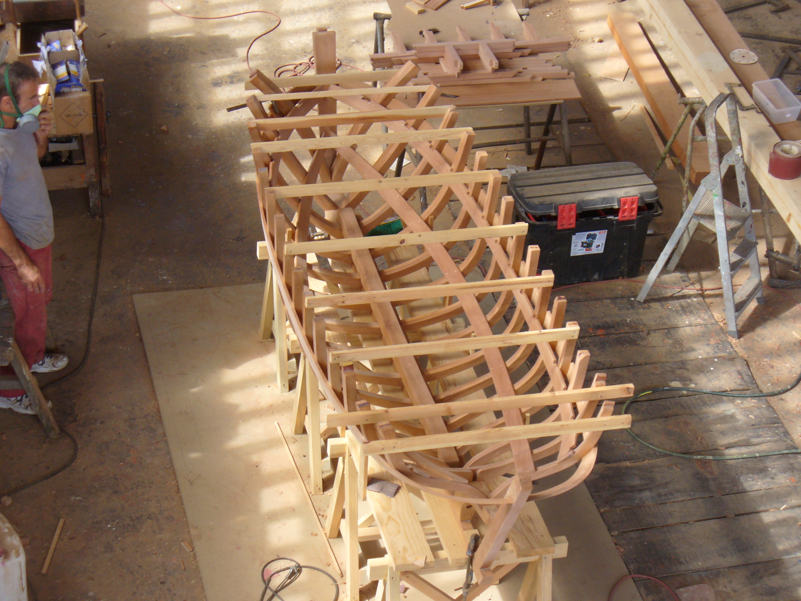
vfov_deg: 16.8
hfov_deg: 22.3
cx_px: 400
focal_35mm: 88
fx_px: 2036
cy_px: 300
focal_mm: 14.5
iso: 80
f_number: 3.4
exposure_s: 1/80
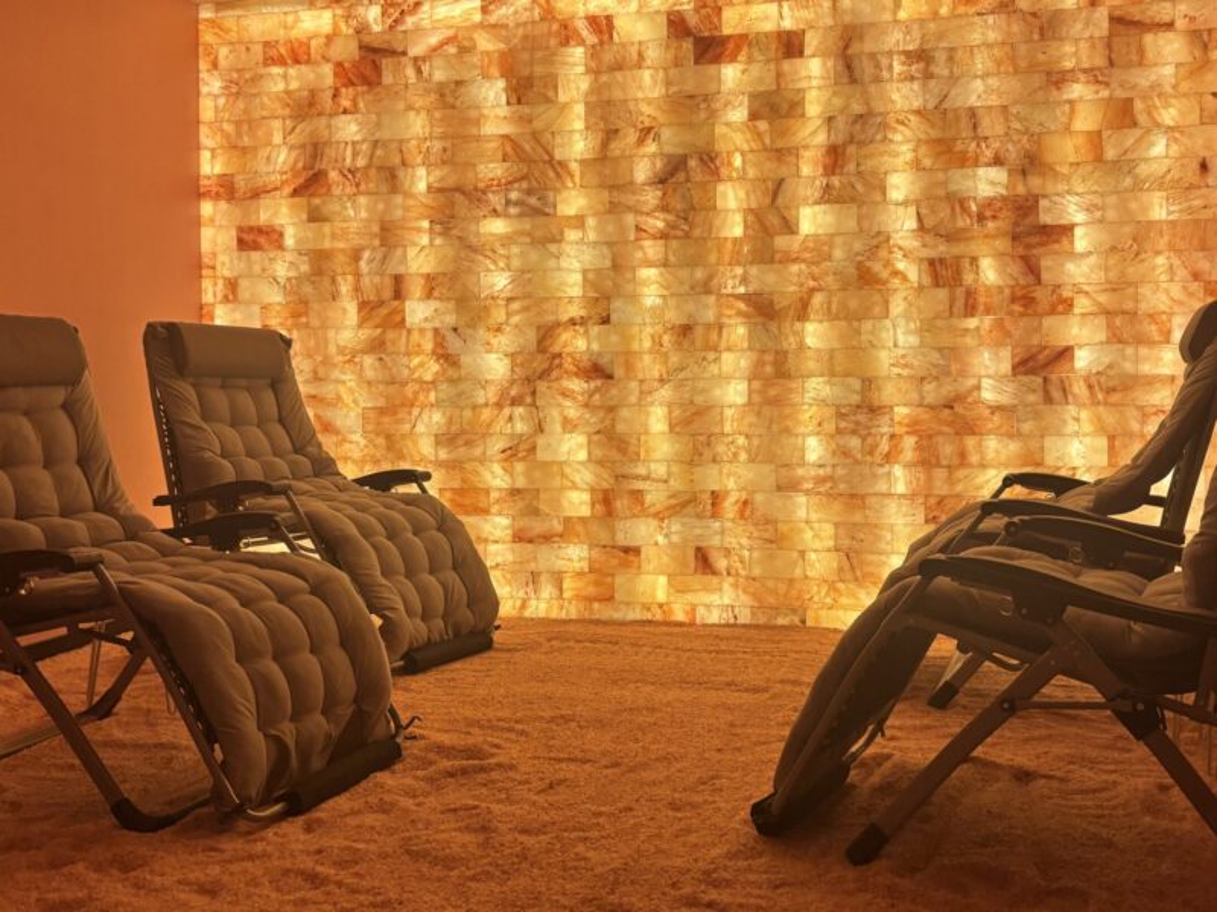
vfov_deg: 53.1
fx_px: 914
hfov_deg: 67.3
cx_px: 608
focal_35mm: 26
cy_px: 456
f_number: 1.6
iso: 250
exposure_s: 1/60
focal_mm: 5.96
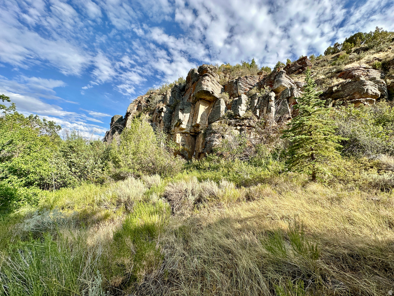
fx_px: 159
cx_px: 197
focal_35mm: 14
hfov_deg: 102.1
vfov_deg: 85.7
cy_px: 148
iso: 40
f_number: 2.2
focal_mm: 2.22
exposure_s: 1/1052
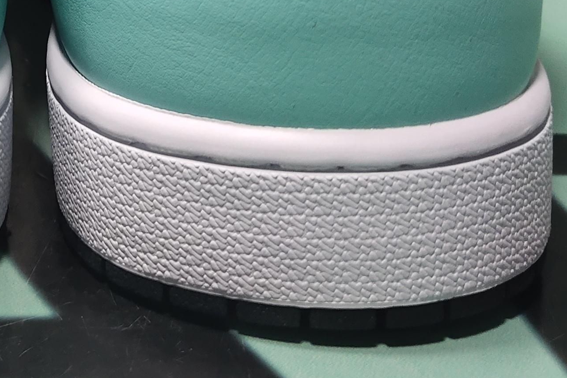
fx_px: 1543
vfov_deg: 13.2
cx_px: -53
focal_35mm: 98
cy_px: -193
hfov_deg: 19.9
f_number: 1.79
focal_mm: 4.35
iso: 110
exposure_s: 1/100
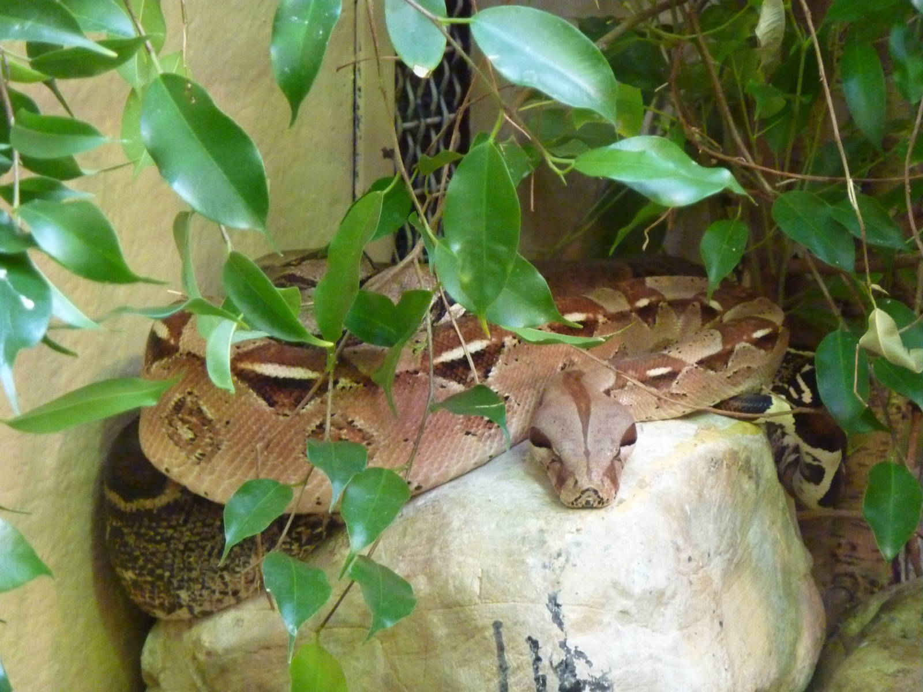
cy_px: 346
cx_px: 462
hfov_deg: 10.1
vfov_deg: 7.6
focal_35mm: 196
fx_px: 5226
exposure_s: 1/20
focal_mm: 32.1
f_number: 4.5
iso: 800
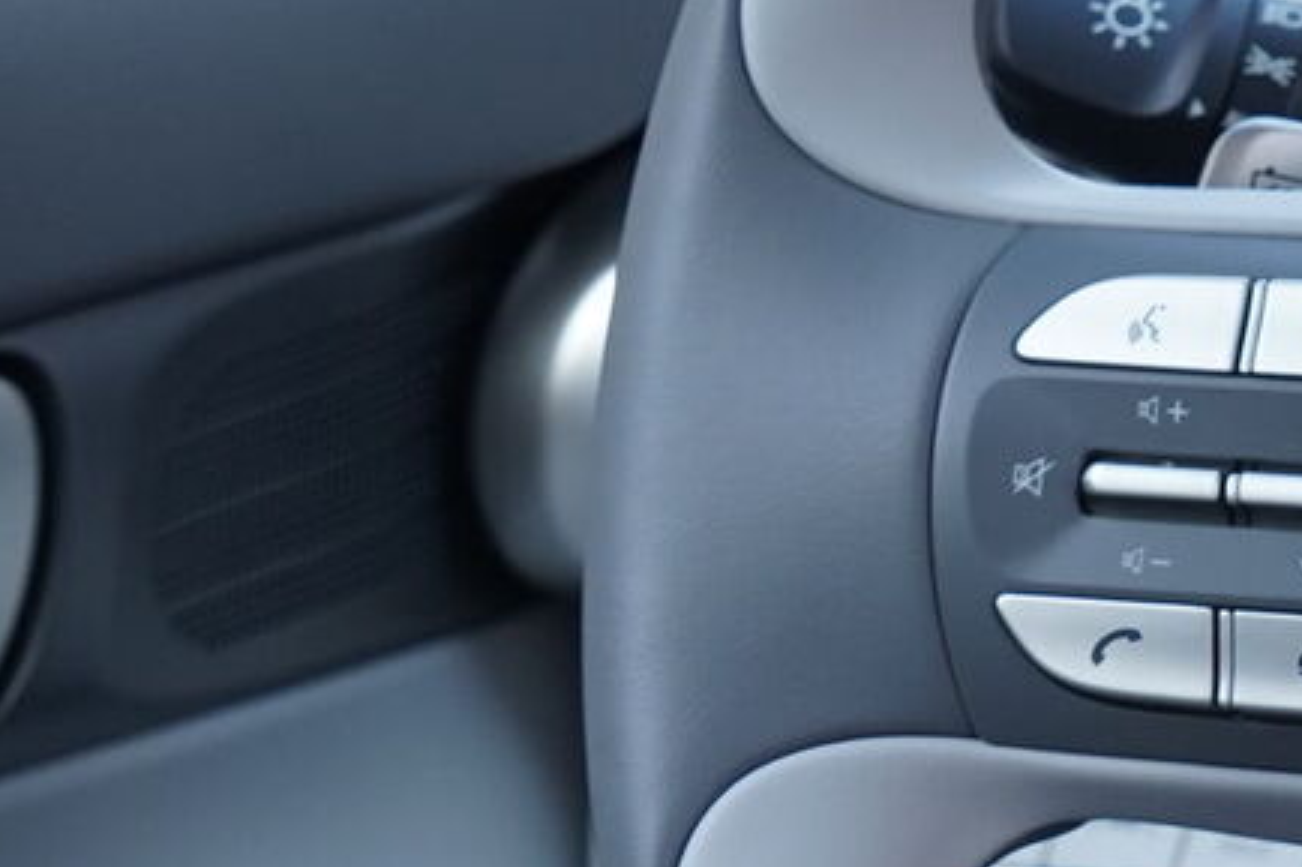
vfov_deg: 7.4
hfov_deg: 10.3
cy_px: 399
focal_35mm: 186
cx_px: 2439
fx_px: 6724
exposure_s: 1/125
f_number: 7.1
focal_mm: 42
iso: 1000
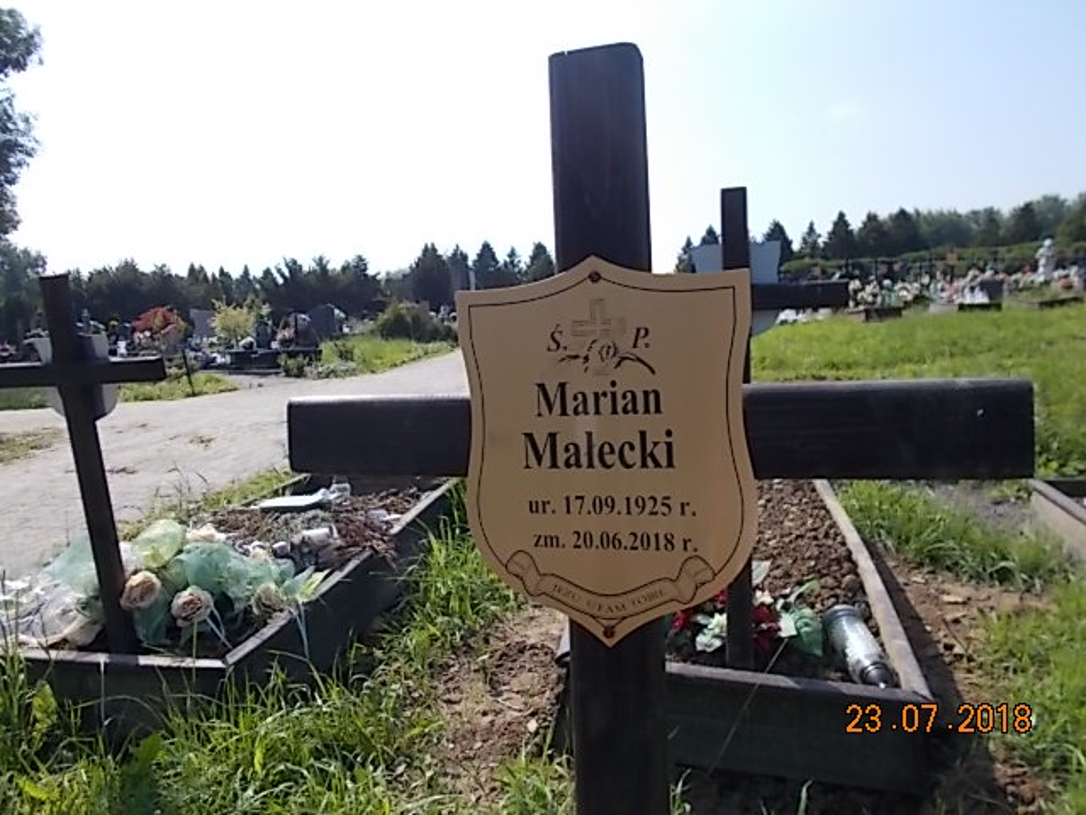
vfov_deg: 53.1
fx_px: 816
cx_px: 543
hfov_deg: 67.3
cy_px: 408
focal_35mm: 26
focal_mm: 4.6
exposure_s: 1/125
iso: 80
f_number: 8
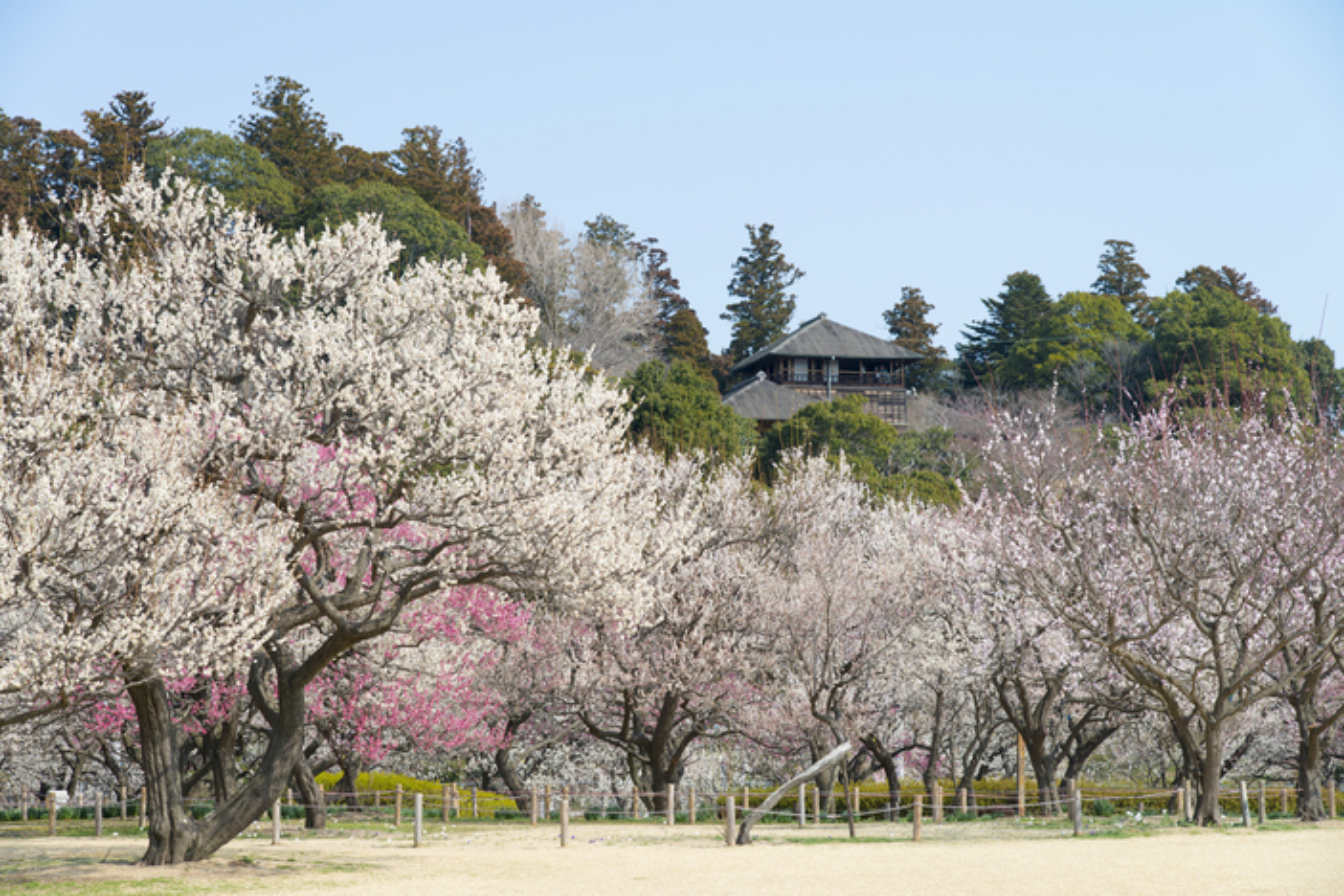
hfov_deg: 26.0
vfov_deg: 17.5
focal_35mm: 78
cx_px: 672
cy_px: 448
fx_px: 2912
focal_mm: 78
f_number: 10
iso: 100
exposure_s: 1/160
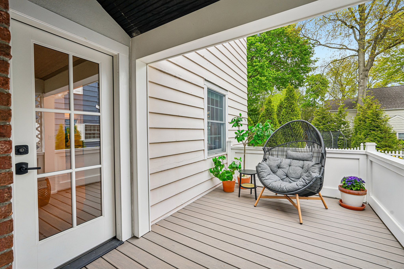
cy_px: 134
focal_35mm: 16
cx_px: 202
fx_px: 180
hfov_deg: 96.7
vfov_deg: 73.7
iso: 100
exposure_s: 1/60
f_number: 8
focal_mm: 16
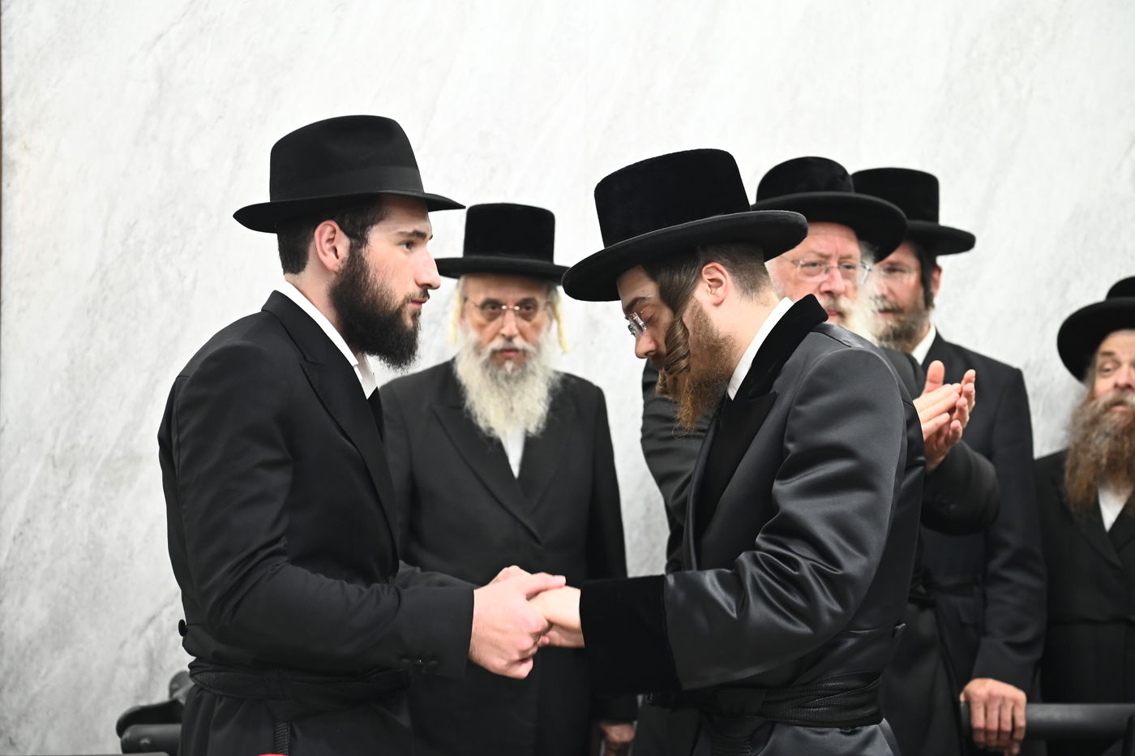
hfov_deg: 35.7
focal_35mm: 56
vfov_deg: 24.2
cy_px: 378
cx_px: 568
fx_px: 1765
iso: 2000
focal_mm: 56
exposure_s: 1/160
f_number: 4
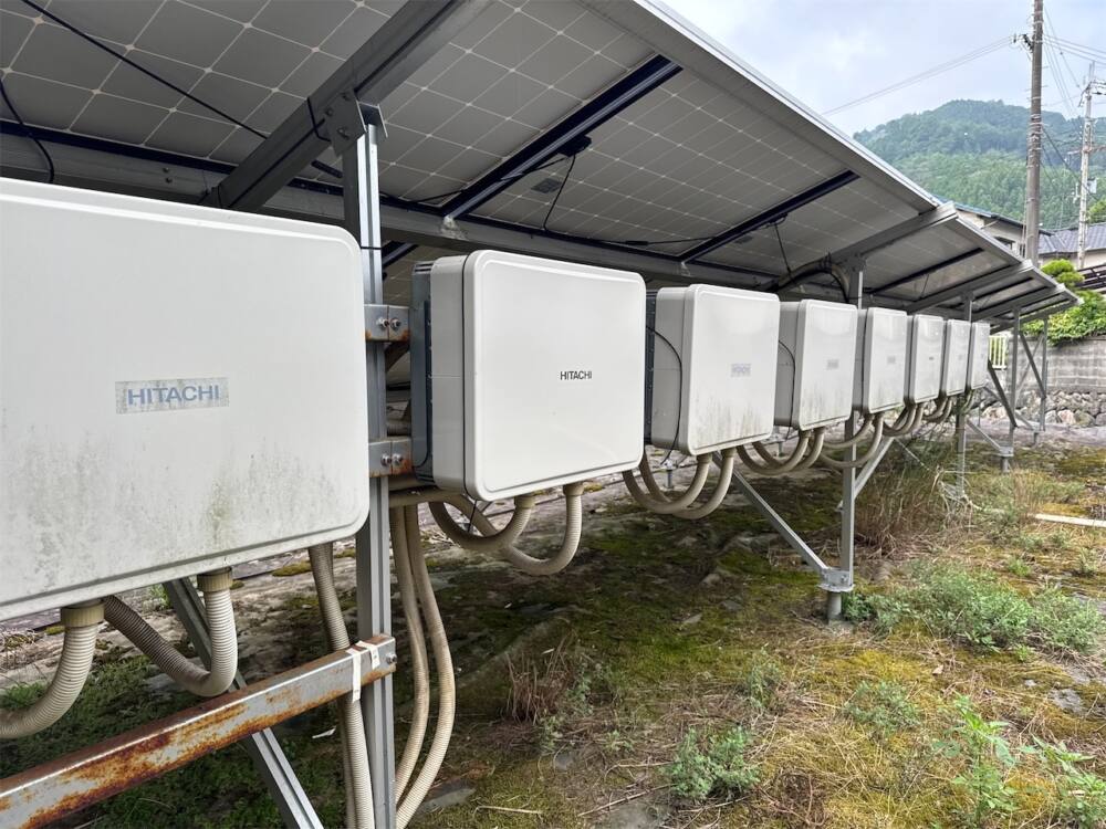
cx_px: 553
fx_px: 767
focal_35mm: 24
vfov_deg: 56.8
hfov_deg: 71.6
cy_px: 414
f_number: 1.78
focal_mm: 6.76
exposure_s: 1/664
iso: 80
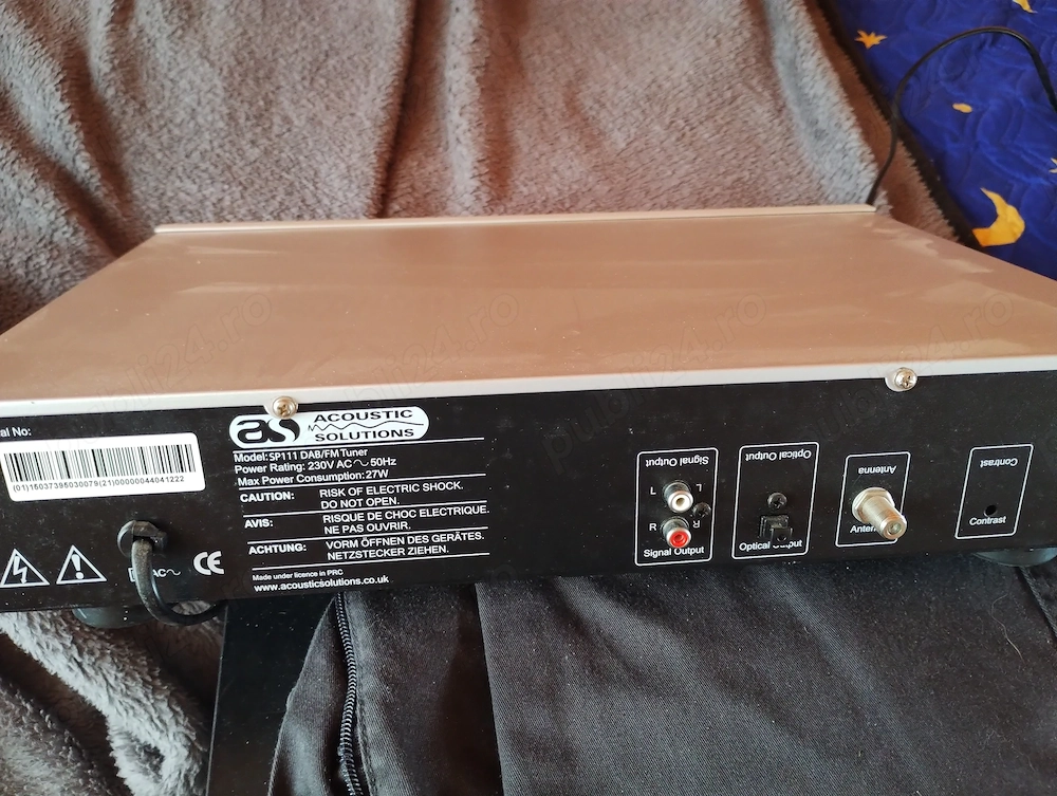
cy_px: 398
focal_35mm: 28
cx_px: 528
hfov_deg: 63.4
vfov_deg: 49.9
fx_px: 856
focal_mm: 4.27
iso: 1528
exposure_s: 1/20
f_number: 1.8
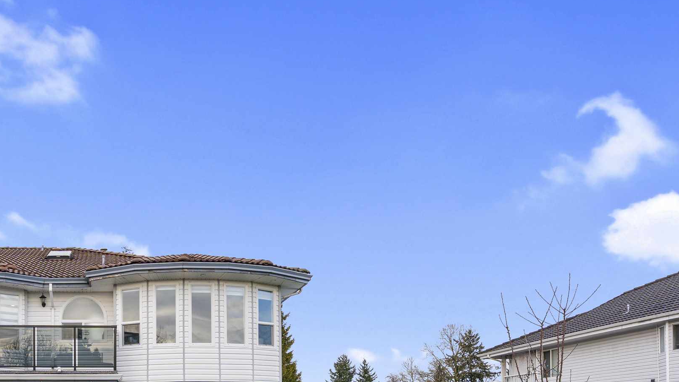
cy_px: 426
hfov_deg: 59.8
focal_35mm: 32
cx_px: 235
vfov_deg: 32.1
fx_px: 576
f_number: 9
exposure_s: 1/25
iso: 100
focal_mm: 16
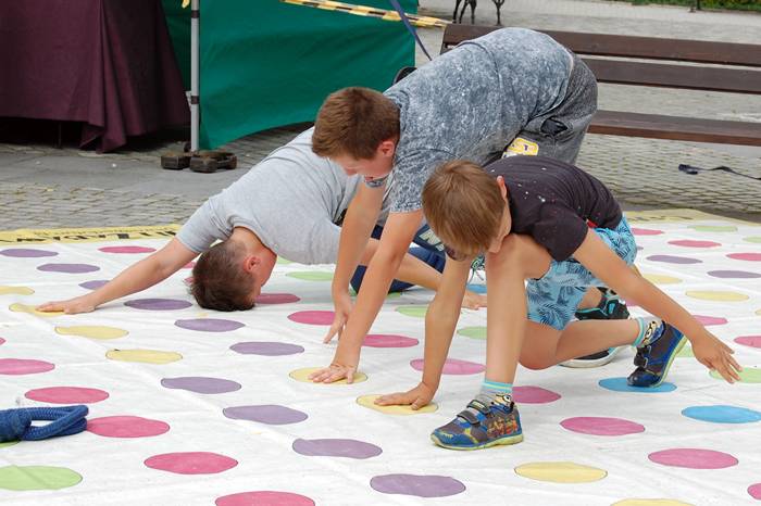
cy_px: 253
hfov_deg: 24.6
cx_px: 380
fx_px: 1743
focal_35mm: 82
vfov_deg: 16.5
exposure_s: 1/320
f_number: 9
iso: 200
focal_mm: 55
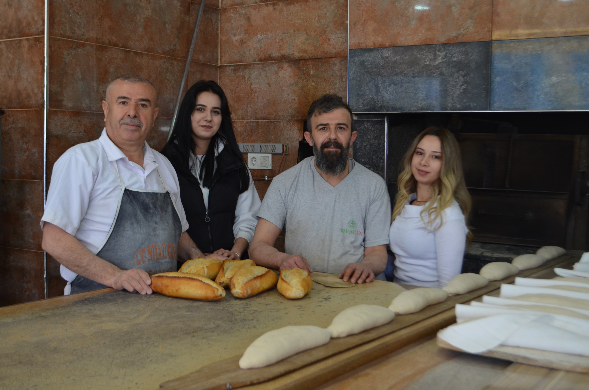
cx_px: 294
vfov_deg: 29.7
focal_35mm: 45
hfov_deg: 43.7
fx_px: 735
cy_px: 195
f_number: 4.5
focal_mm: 30
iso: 450
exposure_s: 1/60
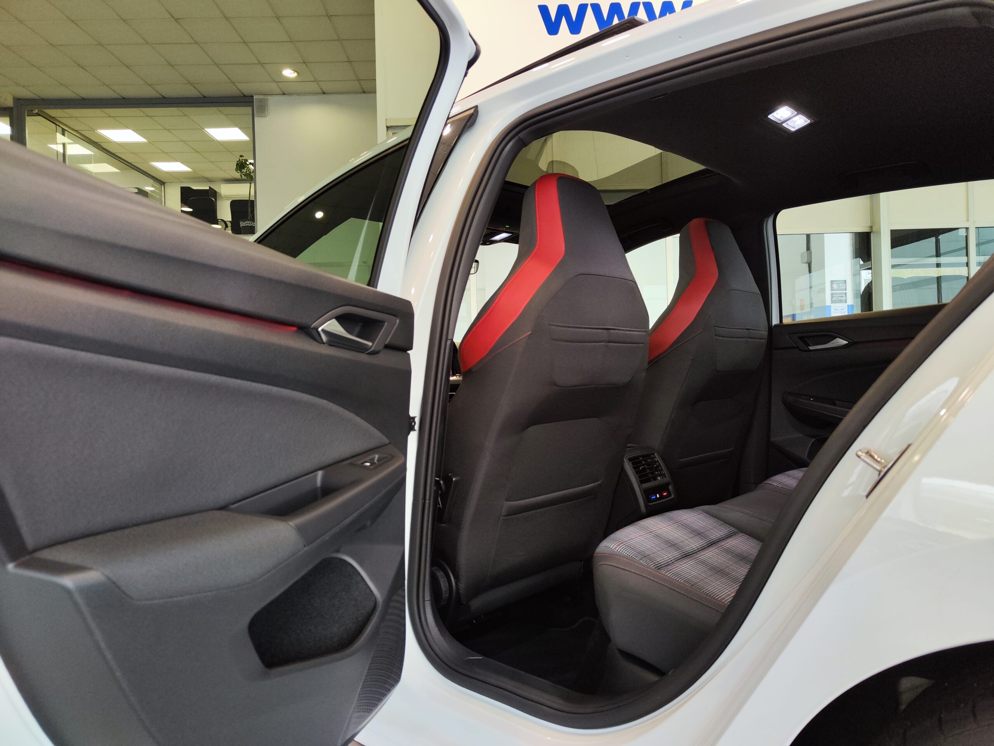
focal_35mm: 24
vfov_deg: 56.8
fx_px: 689
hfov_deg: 71.6
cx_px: 497
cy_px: 373
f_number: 1.88
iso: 134
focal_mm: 5.59
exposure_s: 1/50
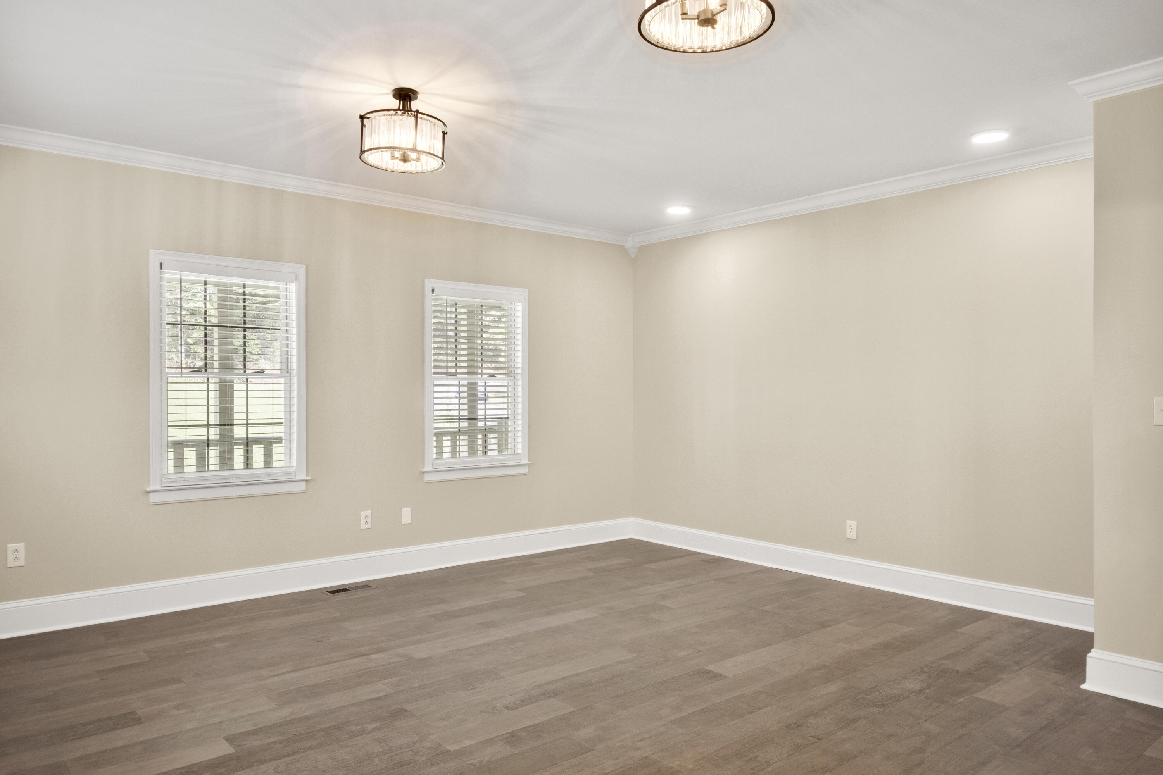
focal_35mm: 24
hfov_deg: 73.7
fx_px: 775
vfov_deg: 53.1
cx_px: 582
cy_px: 388
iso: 400
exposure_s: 1/13
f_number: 7.1
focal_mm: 16
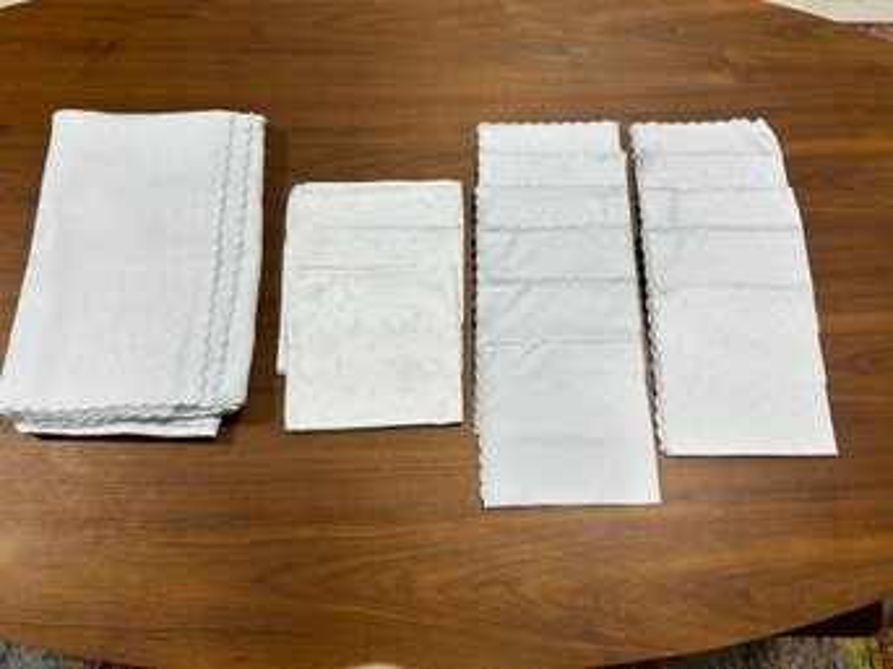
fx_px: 670
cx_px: 446
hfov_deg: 67.3
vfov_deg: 53.0
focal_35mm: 26
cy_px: 334
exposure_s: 1/120
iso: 40
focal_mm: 5.7
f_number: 1.5
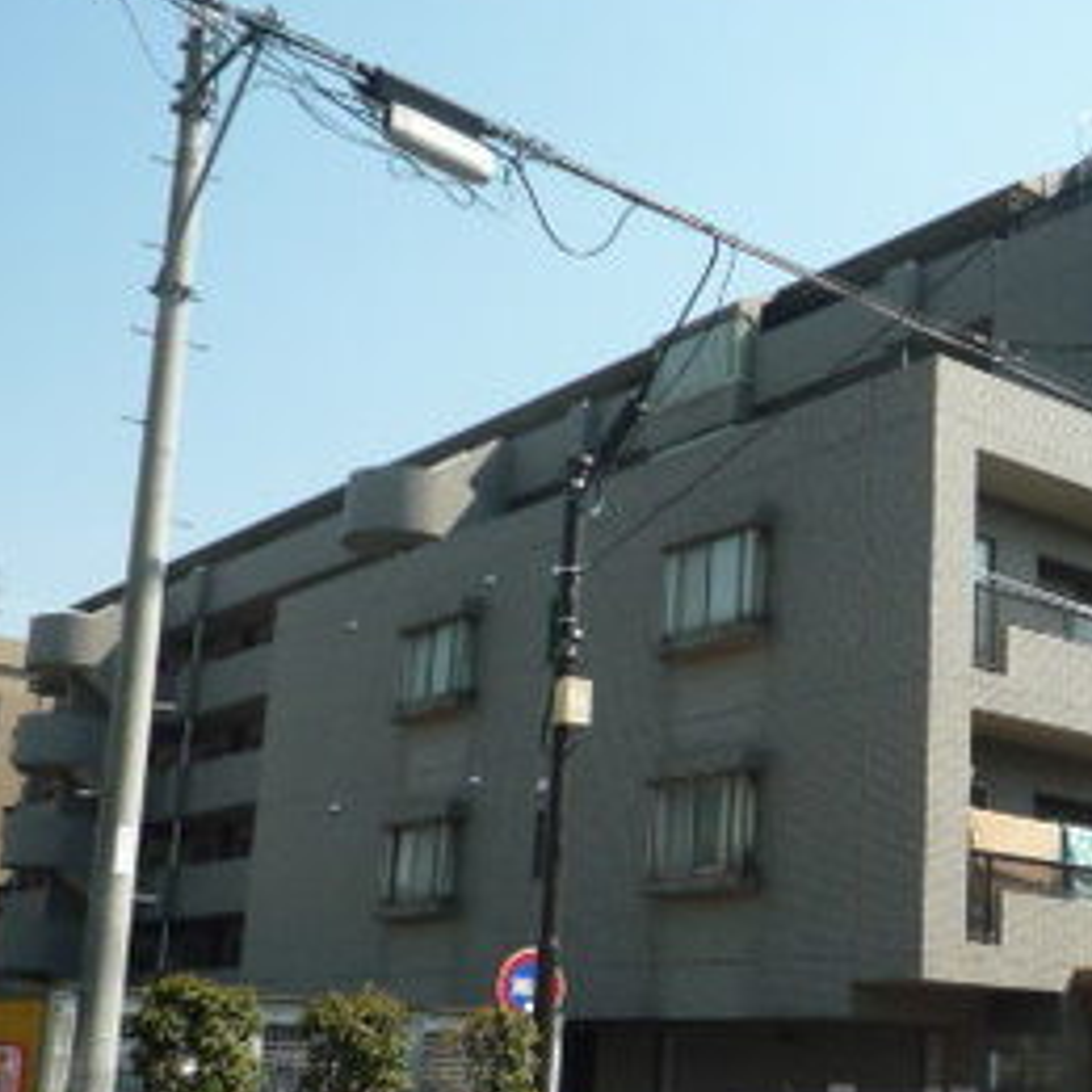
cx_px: 844
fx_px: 1820
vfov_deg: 33.2
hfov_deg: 32.6
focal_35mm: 51
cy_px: 680
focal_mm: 4.4
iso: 100
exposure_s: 1/500
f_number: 4
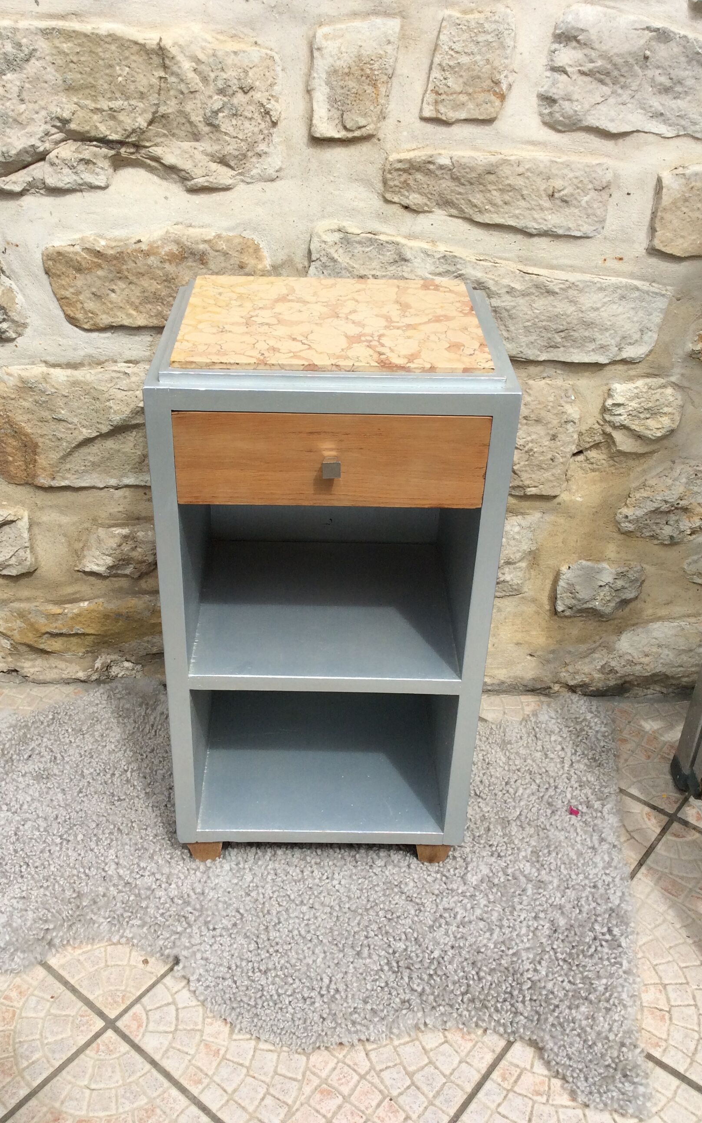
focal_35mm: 34
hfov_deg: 37.3
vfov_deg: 56.7
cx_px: 323
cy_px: 560
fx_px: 1041
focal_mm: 3.3
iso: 32
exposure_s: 1/1506
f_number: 2.4
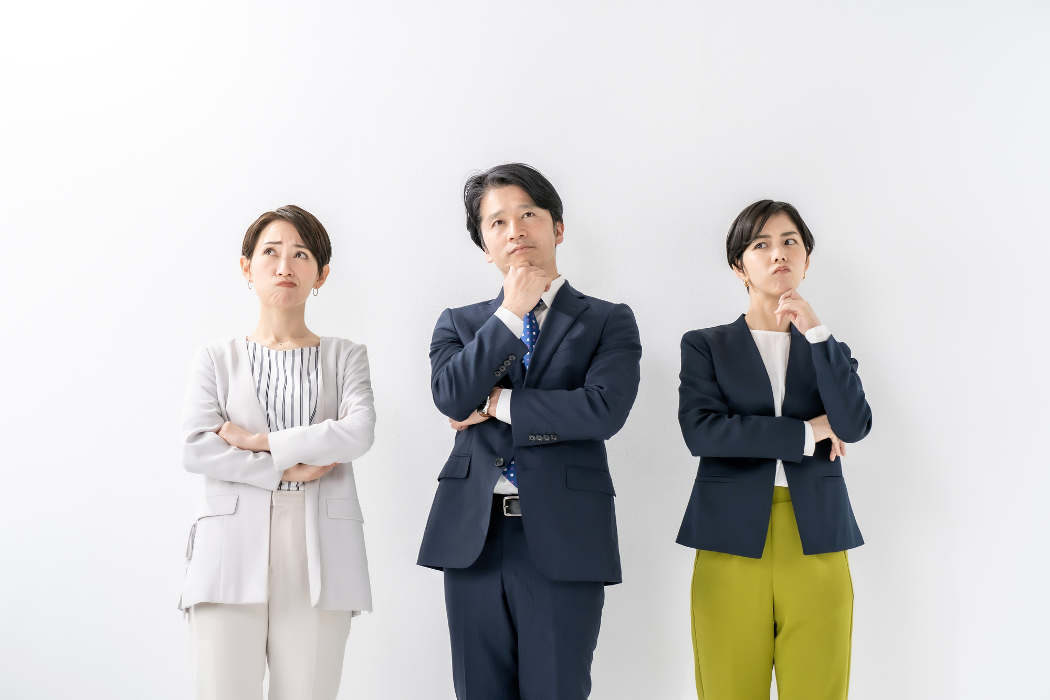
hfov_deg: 28.8
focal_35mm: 70
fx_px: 2041
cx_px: 525
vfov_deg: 19.5
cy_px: 350
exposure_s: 1/200
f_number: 4.5
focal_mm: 70
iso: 400
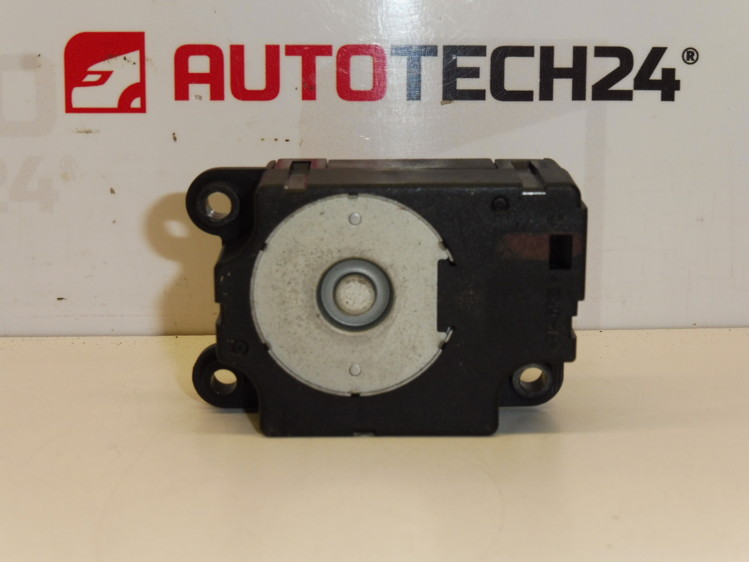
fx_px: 1428
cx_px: 374
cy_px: 281
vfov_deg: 22.3
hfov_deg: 29.4
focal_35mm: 66
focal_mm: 11.7
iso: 200
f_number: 6.3
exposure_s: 1/100
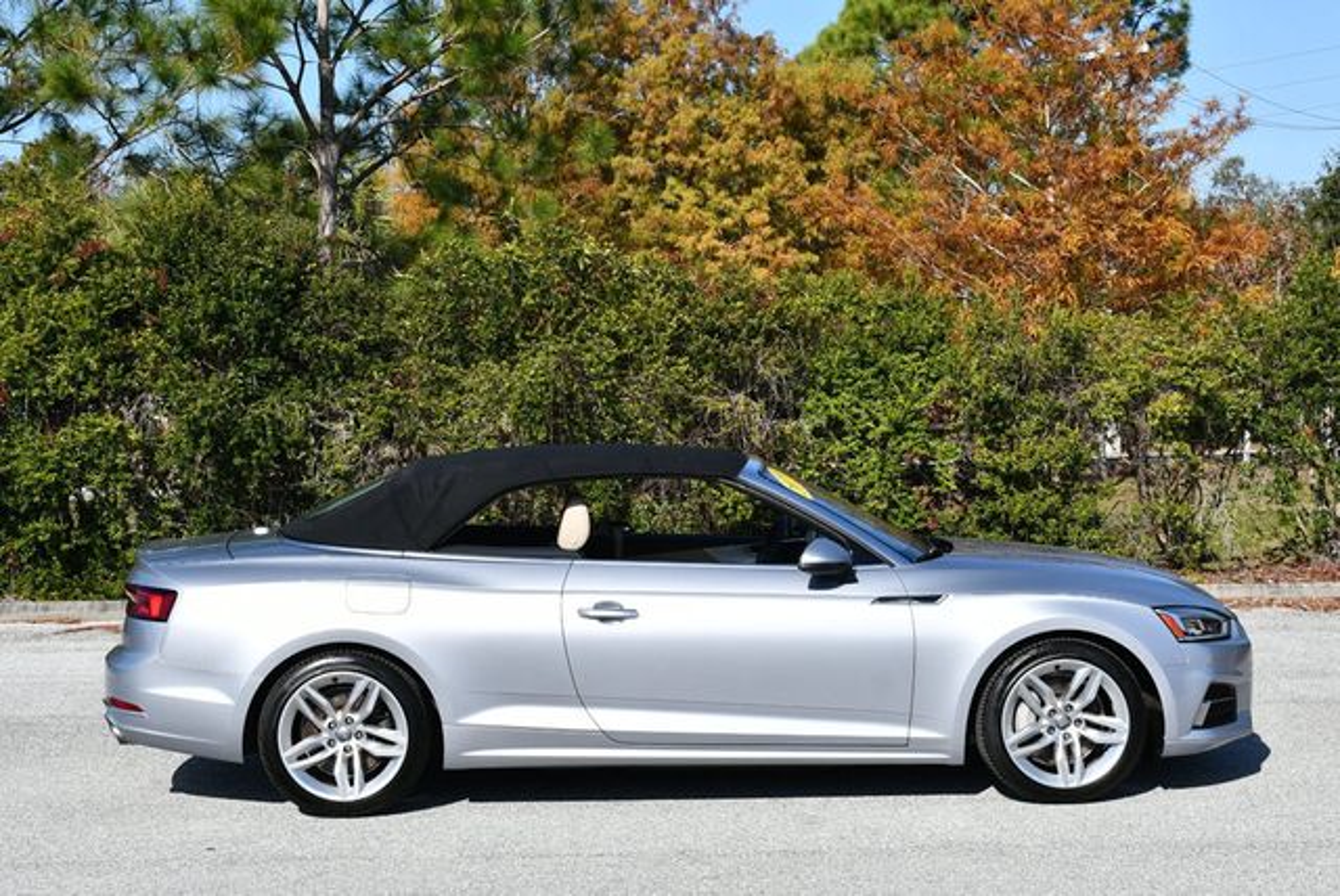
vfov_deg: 19.5
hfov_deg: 28.8
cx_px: 670
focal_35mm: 70
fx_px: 2608
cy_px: 448
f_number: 9
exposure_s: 1/320
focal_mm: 35
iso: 100
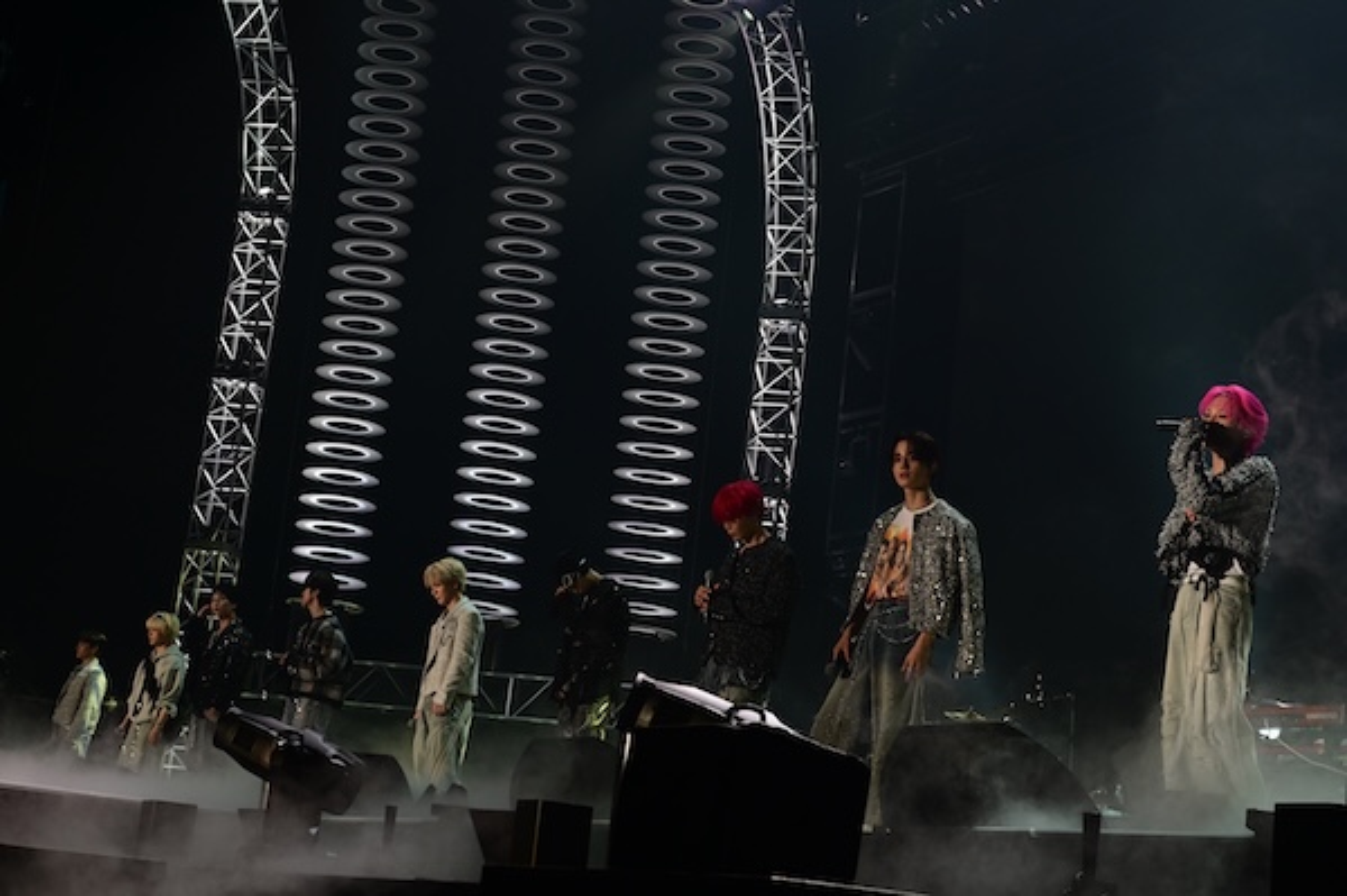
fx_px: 2617
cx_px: 674
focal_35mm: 70
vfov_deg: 19.4
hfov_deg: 28.9
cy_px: 448
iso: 1600
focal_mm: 70
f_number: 8
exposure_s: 1/200
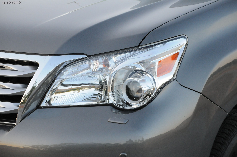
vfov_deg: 11.4
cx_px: 118
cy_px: 78
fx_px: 789
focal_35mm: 120
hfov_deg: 17.1
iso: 2000
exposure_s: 1/500
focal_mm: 80
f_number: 6.3
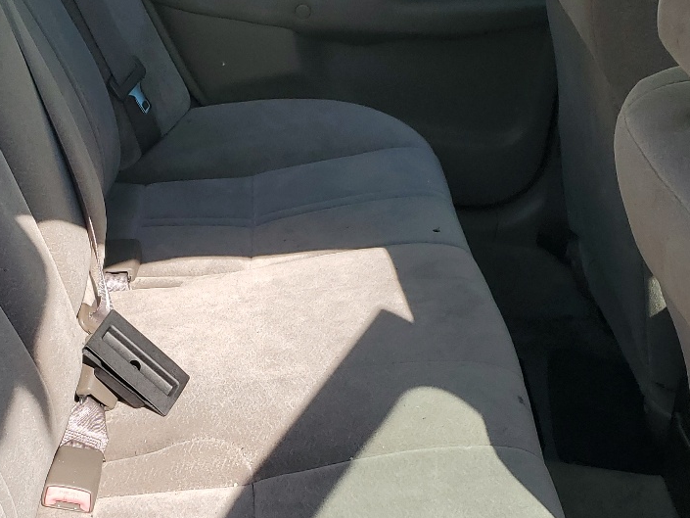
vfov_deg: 24.3
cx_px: 261
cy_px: 437
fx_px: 1176
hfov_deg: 32.5
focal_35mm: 59
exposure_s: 1/2000
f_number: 1.5
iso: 50
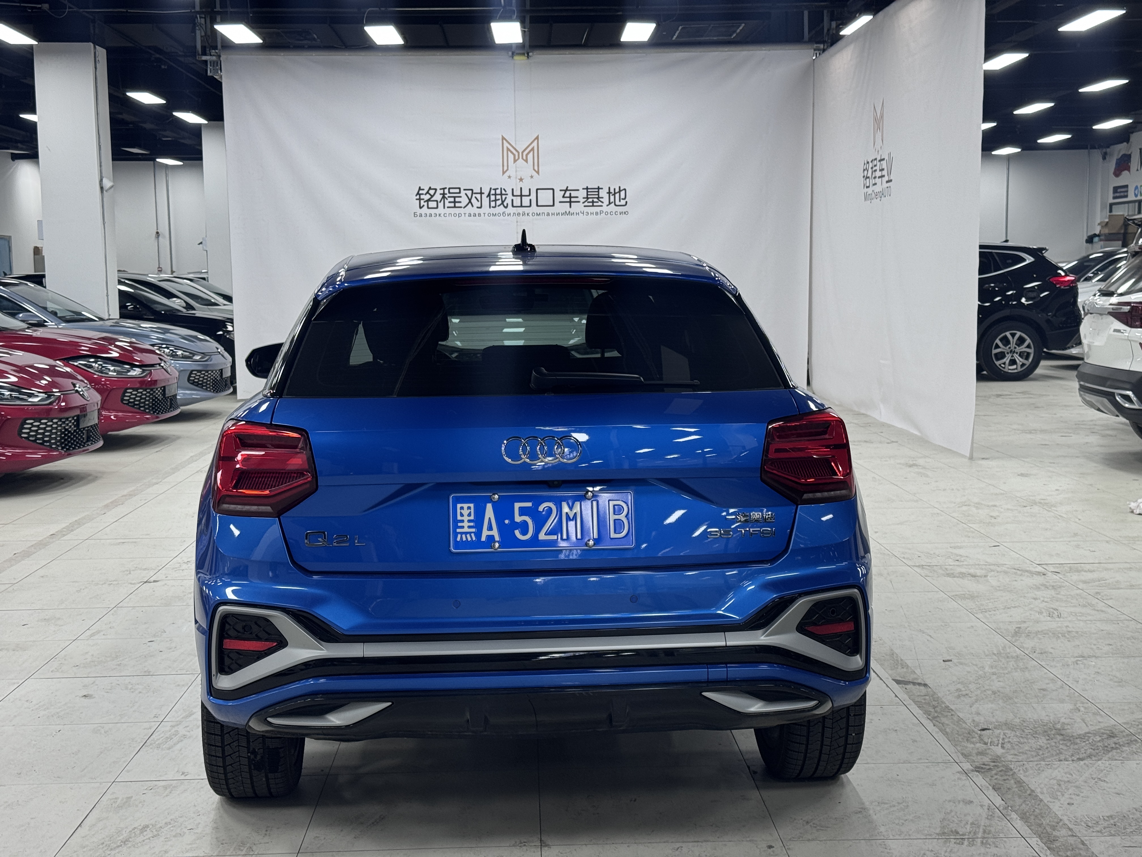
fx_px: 1584
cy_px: 428
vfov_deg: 30.3
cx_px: 571
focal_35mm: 48
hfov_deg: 39.7
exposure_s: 1/100
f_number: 1.78
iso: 50
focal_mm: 6.76
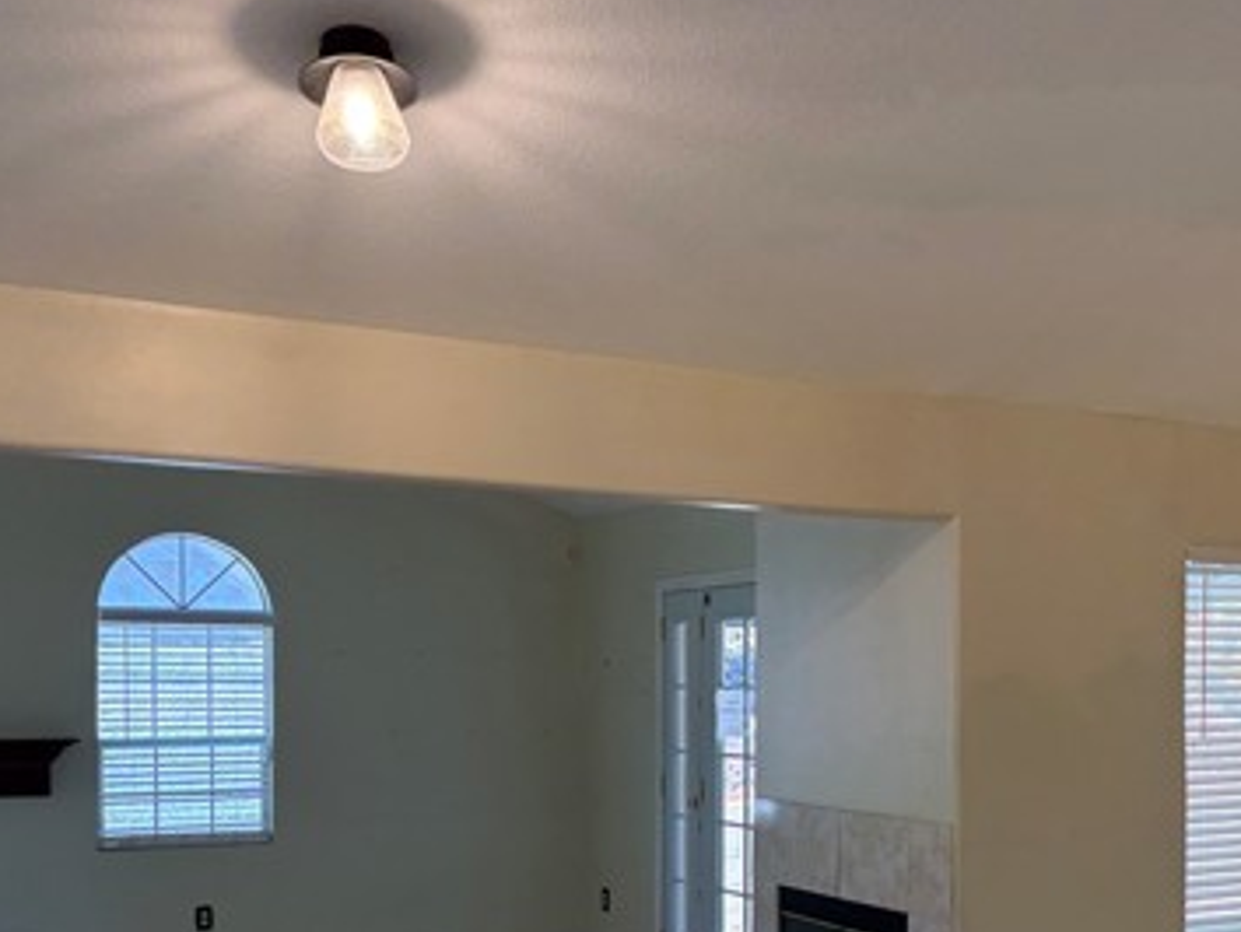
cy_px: 729
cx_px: 936
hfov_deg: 39.3
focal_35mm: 47
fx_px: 1686
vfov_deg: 30.3
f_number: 1.6
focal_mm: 5.96
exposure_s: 1/137
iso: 125
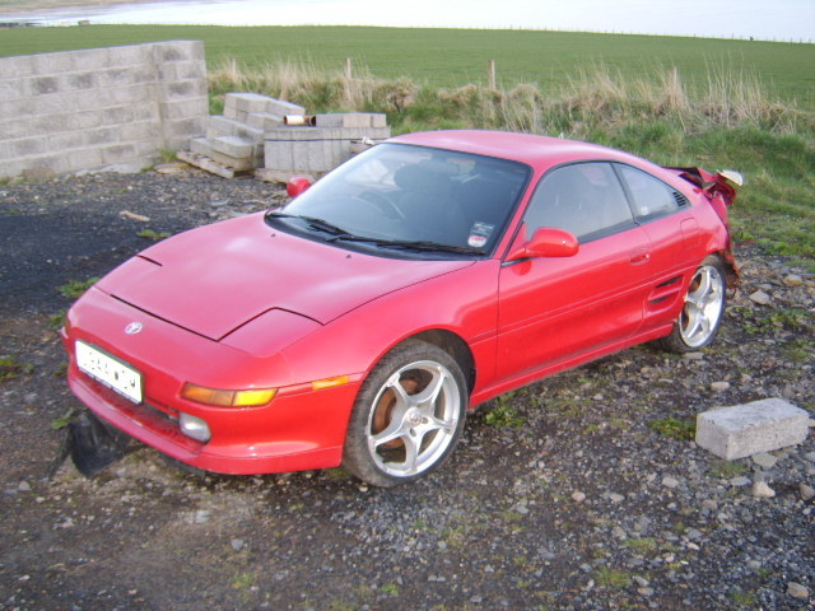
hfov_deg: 58.4
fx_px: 730
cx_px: 408
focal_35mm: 31
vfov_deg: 45.4
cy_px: 306
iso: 71
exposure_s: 1/21
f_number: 2.7
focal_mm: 8.13
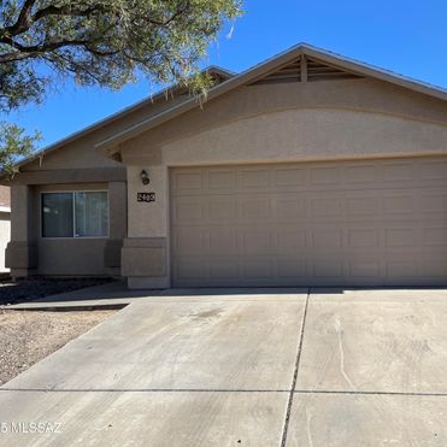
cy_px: 222
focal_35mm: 31
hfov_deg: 52.2
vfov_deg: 52.5
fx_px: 453
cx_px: 270
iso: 32
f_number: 1.6
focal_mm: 4.2
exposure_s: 1/2882
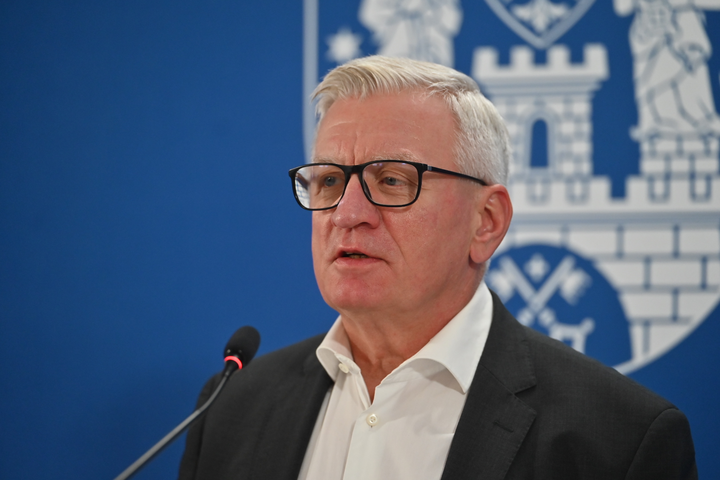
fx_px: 2800
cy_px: 240
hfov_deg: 14.7
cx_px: 360
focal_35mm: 140
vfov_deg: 9.8
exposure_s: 1/400
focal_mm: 140
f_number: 2.8
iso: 2000
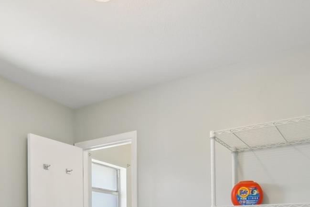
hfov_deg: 51.4
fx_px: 318
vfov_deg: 31.1
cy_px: 239
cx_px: 118
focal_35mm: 37
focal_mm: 15
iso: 400
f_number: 8
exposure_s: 1/15
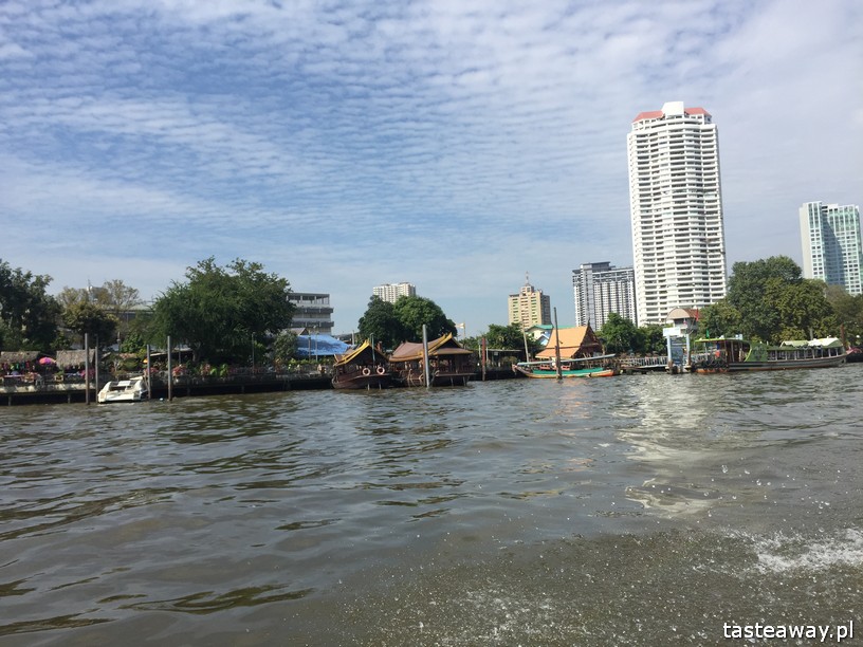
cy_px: 324
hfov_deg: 61.7
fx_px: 723
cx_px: 432
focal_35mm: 29
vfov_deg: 48.2
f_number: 2.2
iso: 32
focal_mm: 4.15
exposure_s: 1/2475
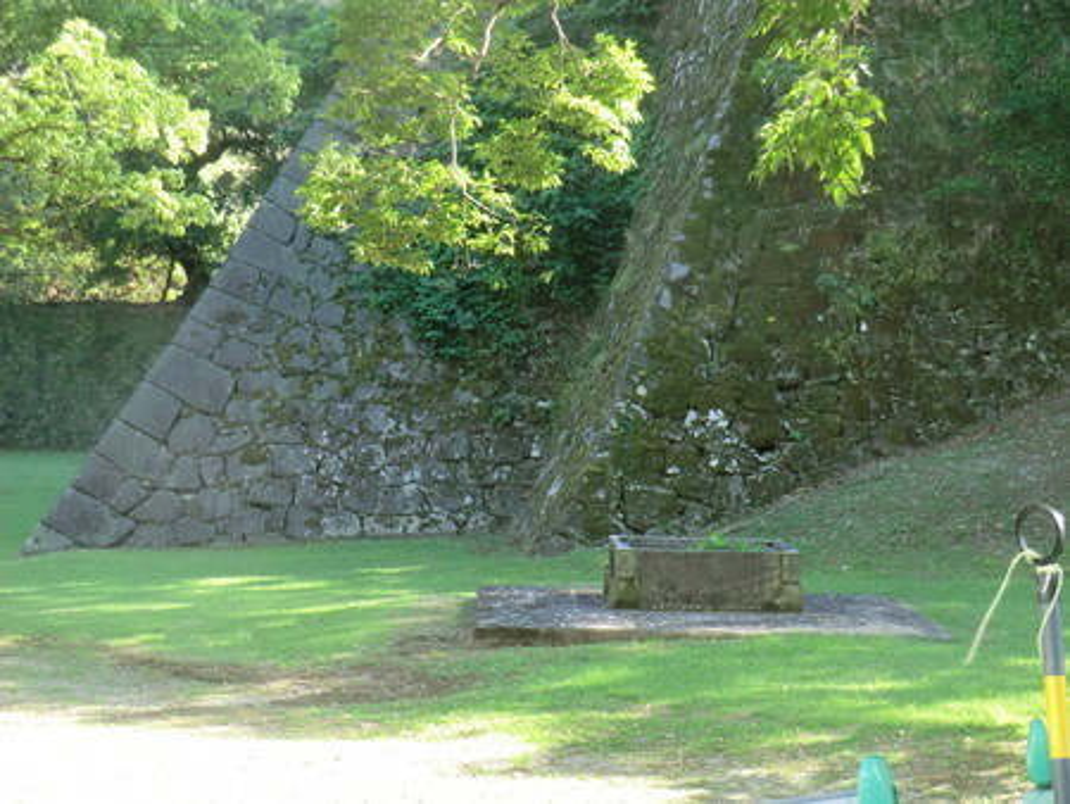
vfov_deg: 19.4
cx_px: 535
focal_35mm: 76
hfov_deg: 25.6
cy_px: 402
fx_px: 2350
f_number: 4.6
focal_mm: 13.6
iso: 200
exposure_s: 1/60
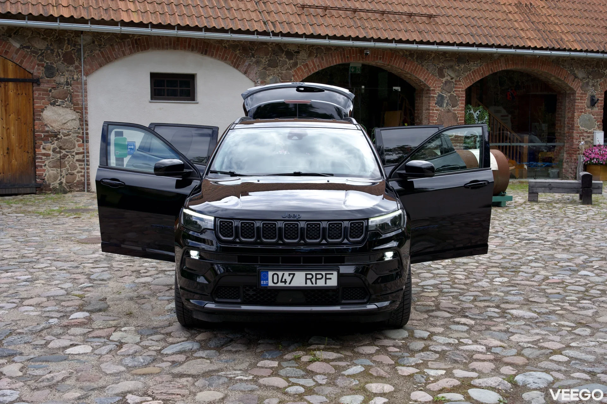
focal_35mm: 42
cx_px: 304
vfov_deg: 31.9
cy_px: 202
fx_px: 708
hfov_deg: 46.4
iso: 200
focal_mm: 42
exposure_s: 1/250
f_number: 7.1
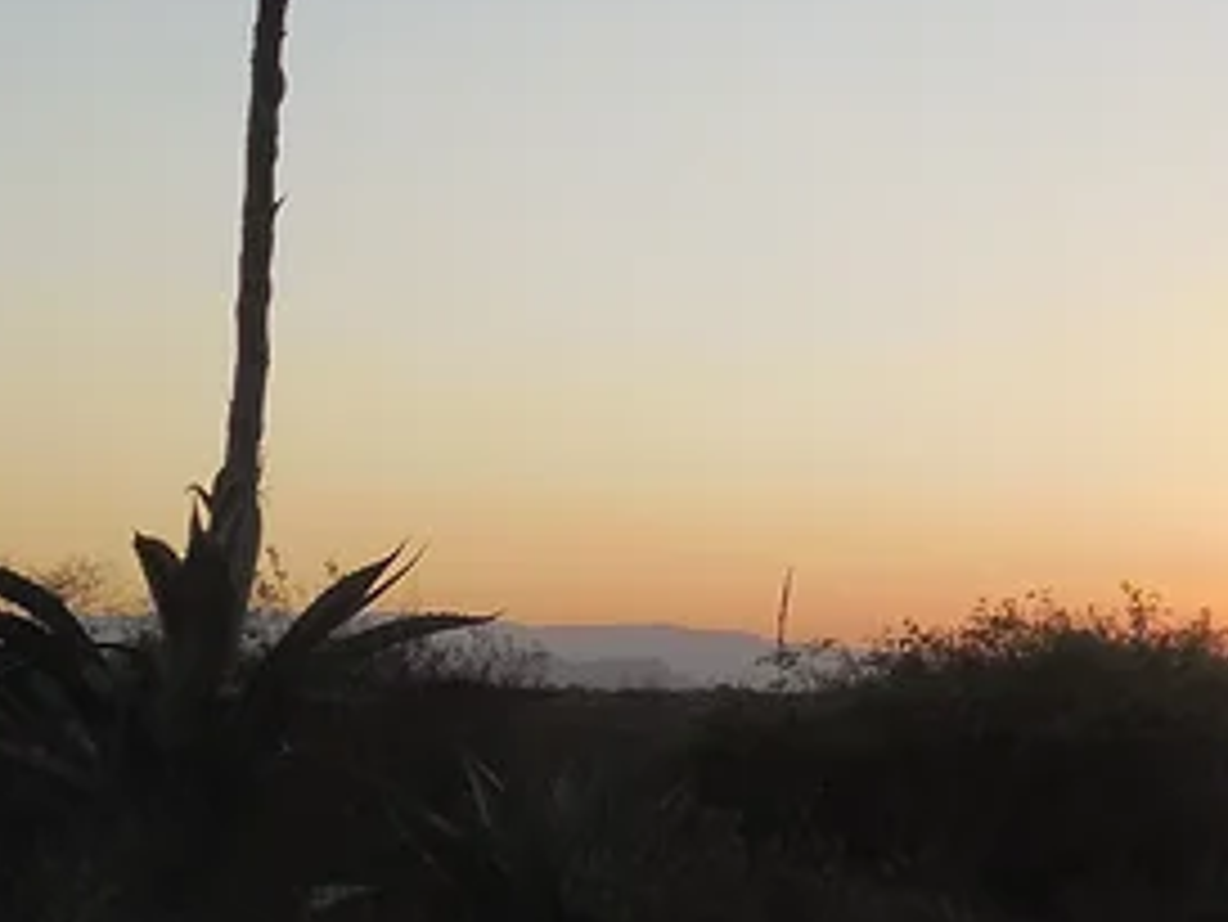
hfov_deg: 20.7
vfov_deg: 16.8
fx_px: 3123
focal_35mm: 88
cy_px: 382
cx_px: 1498
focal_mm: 5.3
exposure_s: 1/400
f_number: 3.8
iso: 125
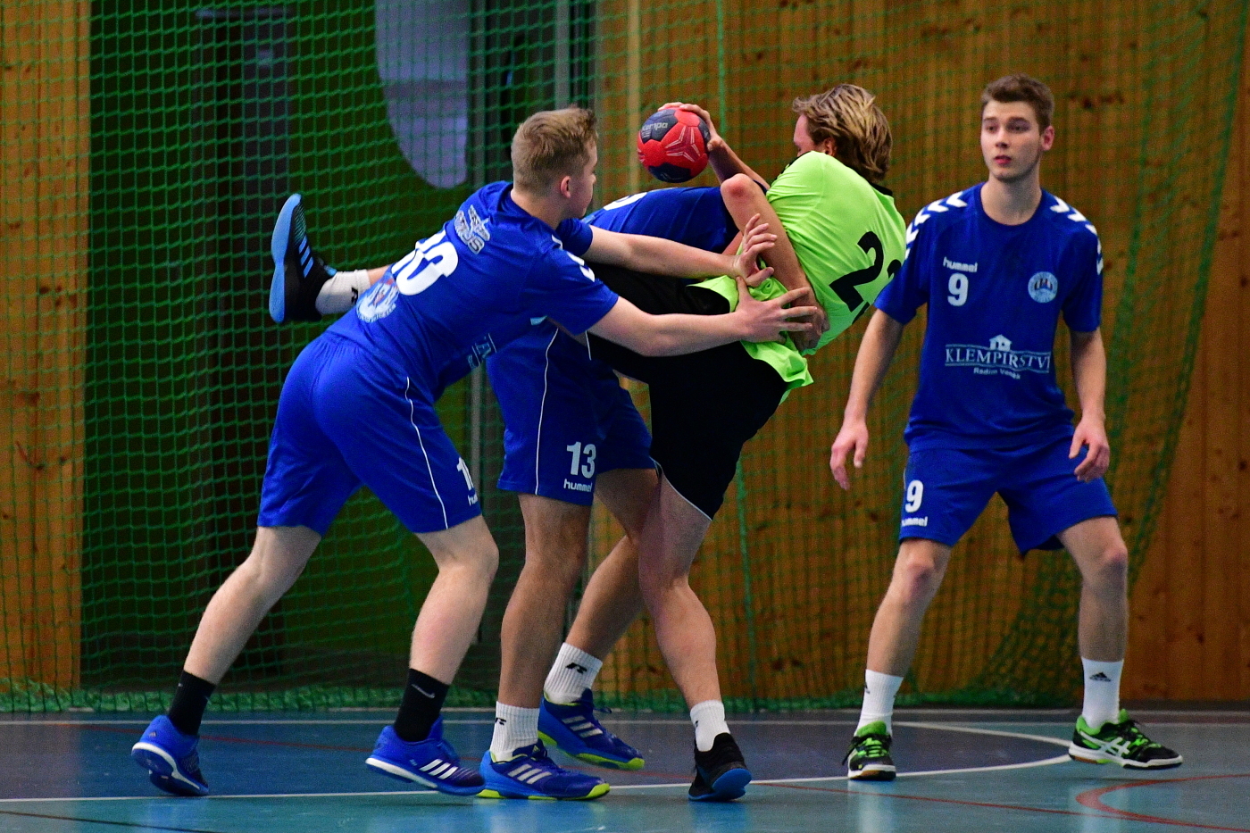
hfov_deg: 6.9
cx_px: 625
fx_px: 10415
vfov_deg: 4.6
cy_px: 416
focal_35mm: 300
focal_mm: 200
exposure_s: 1/400
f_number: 3.5
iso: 3200
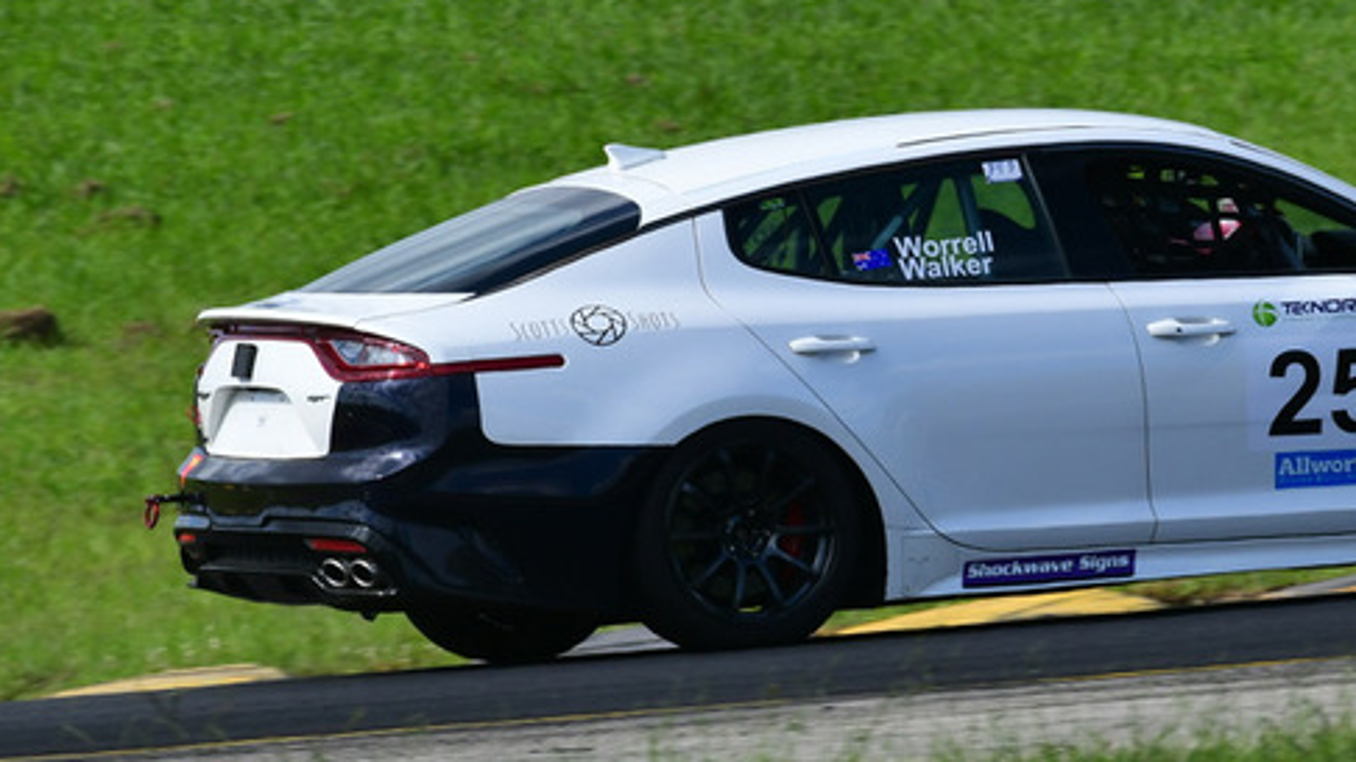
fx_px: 37202
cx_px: 1016
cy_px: 56
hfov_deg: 2.1
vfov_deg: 1.2
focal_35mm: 1035
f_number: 11
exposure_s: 1/640
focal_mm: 400
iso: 500
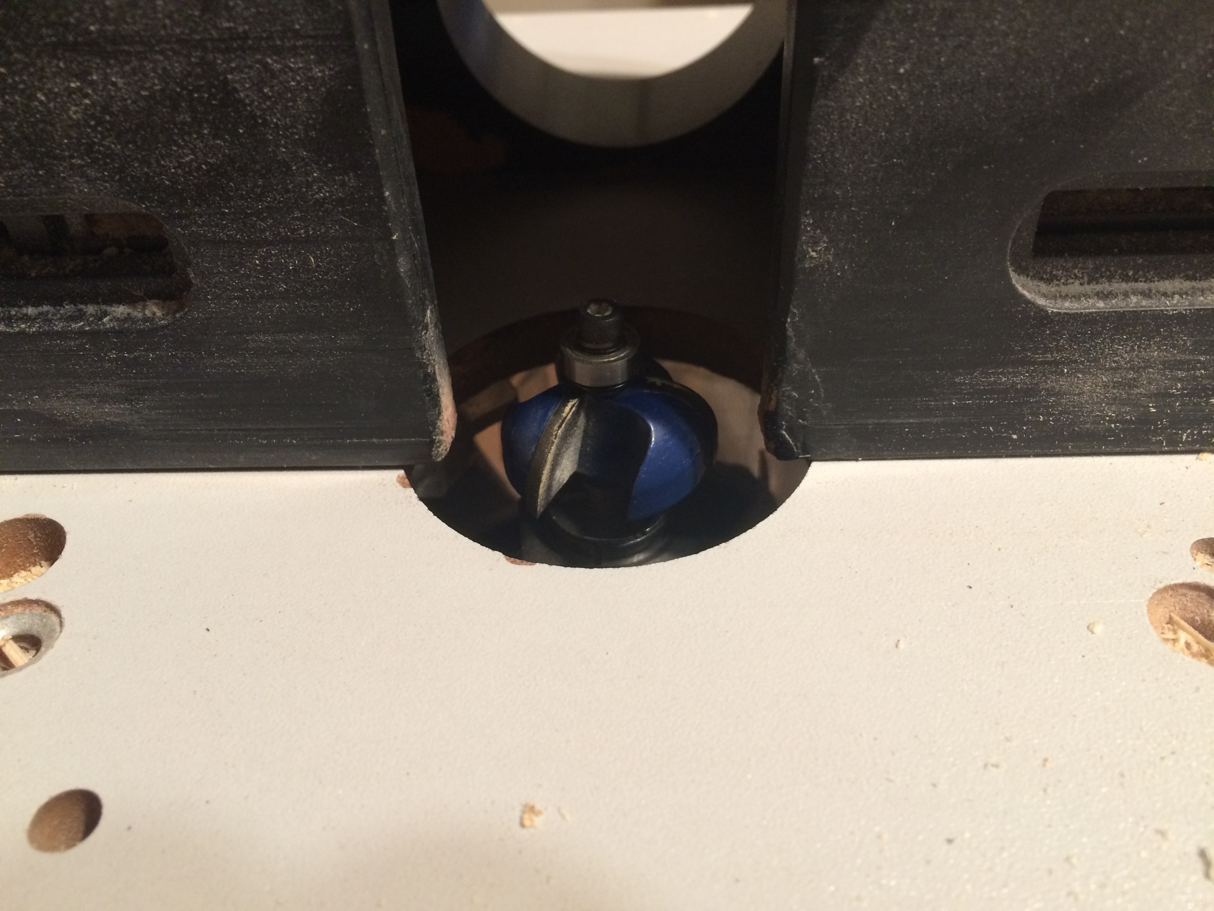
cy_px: 456
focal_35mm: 29
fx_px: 1017
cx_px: 607
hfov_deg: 61.7
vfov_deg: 48.2
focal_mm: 4.15
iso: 160
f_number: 2.2
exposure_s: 1/30
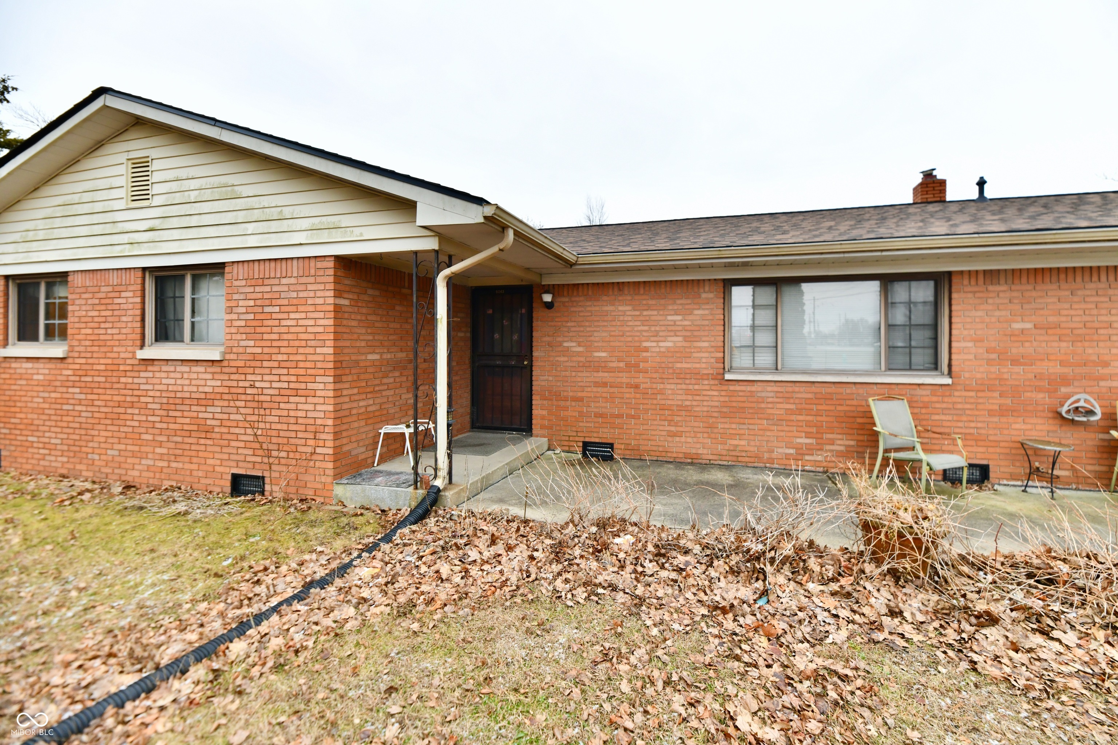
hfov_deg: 104.3
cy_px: 372
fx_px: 435
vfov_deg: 81.2
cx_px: 559
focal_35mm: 14
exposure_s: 1/160
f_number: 6.3
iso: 640
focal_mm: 14
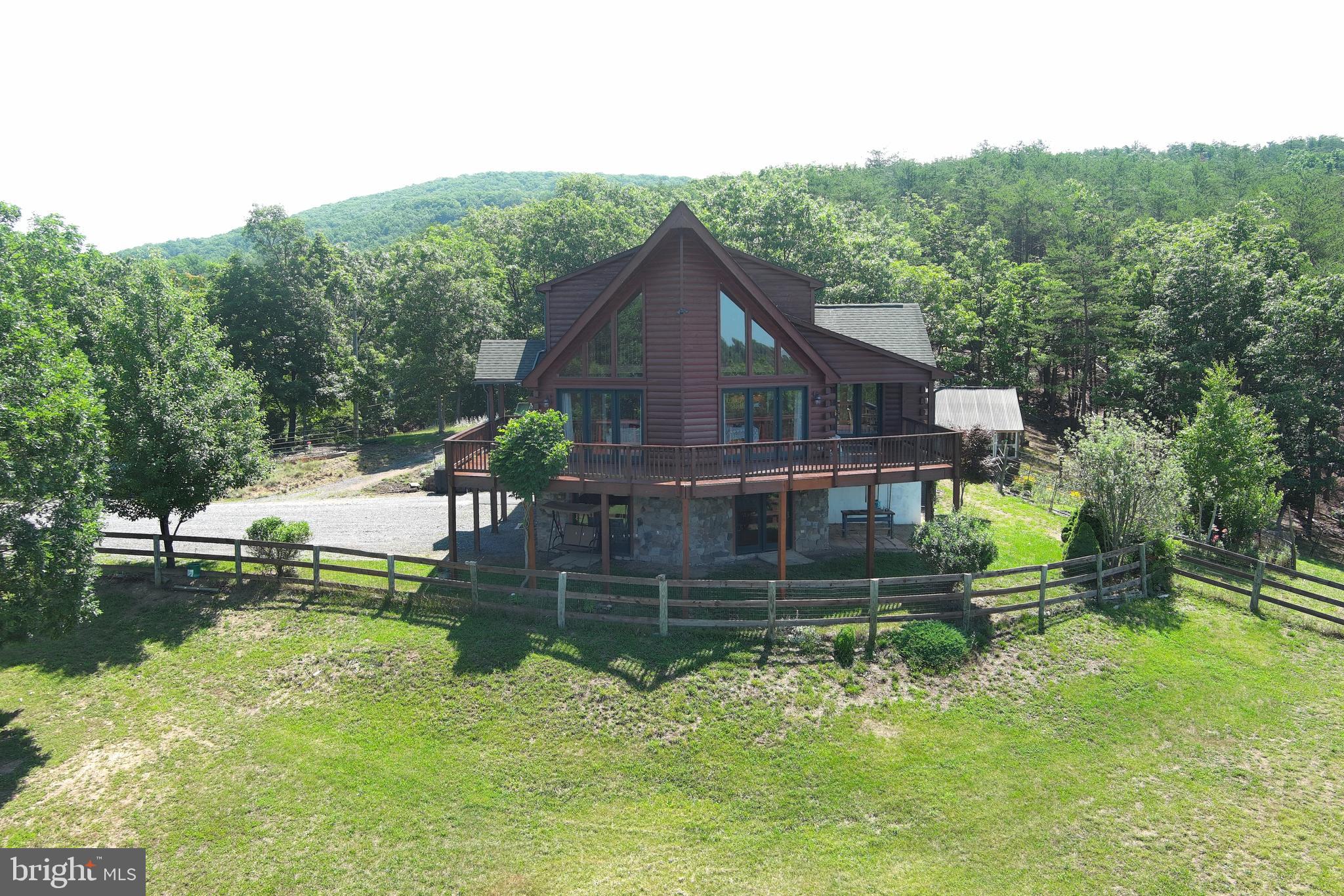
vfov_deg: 45.0
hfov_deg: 63.7
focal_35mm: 29
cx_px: 672
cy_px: 448
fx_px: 1083
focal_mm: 10.57
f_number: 2.8
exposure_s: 1/353
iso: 100
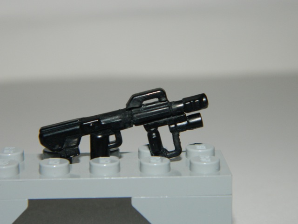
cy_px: 112
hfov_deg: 19.1
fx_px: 887
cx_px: 149
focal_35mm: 103
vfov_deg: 14.4
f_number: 12.6
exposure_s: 1/60
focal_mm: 18.6
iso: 200
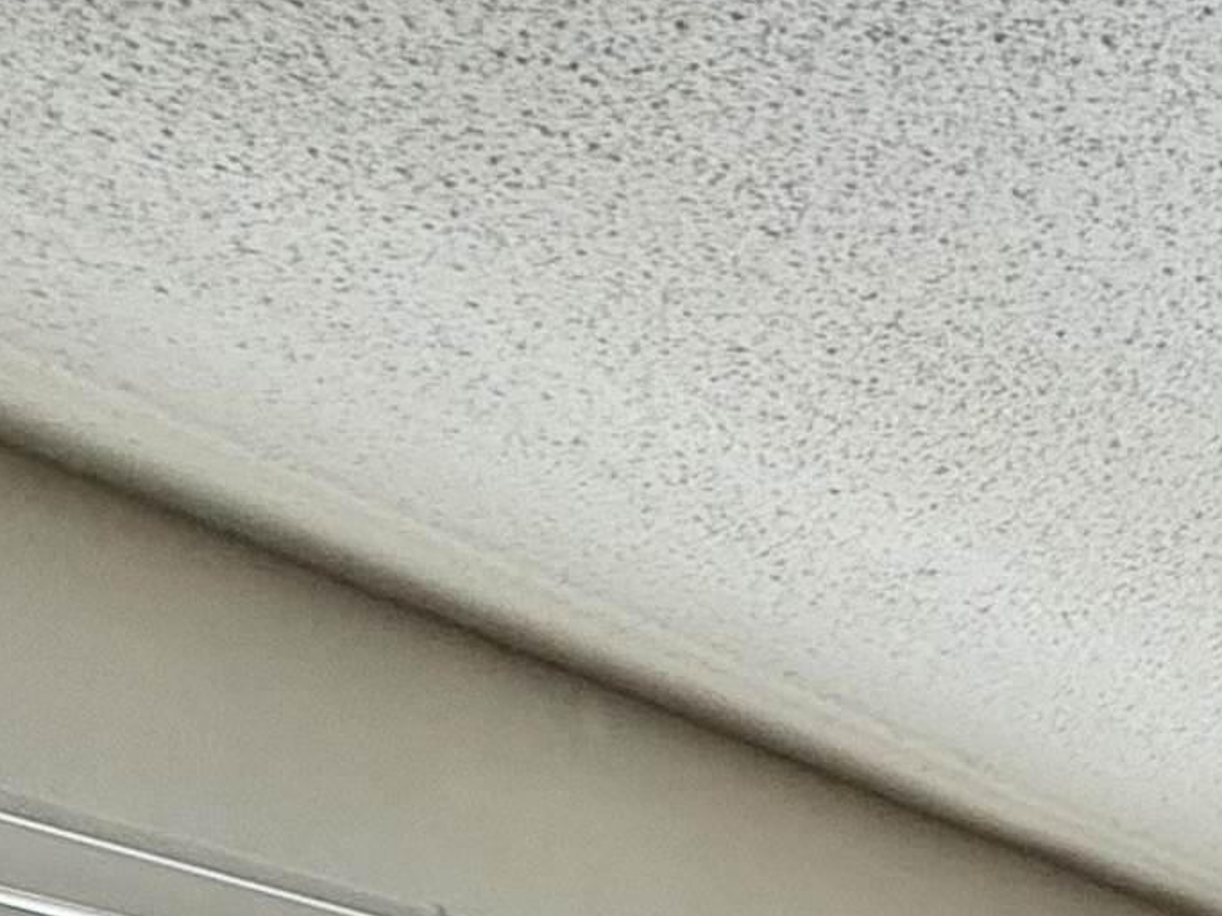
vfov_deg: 15.7
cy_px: 2036
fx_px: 2224
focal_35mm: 63
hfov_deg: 27.6
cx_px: 1399
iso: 250
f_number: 2.2
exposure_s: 1/60
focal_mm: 2.22
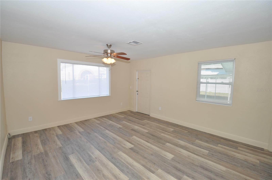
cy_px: 90
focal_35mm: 15
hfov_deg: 100.5
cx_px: 136
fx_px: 113
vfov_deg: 77.2
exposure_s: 1/125
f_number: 5.6
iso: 360
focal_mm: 10
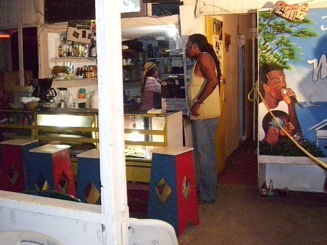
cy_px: 103
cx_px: 165
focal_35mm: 42
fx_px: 396
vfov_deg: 34.2
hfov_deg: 44.8
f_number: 2.7
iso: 1250
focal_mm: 6
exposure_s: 1/60
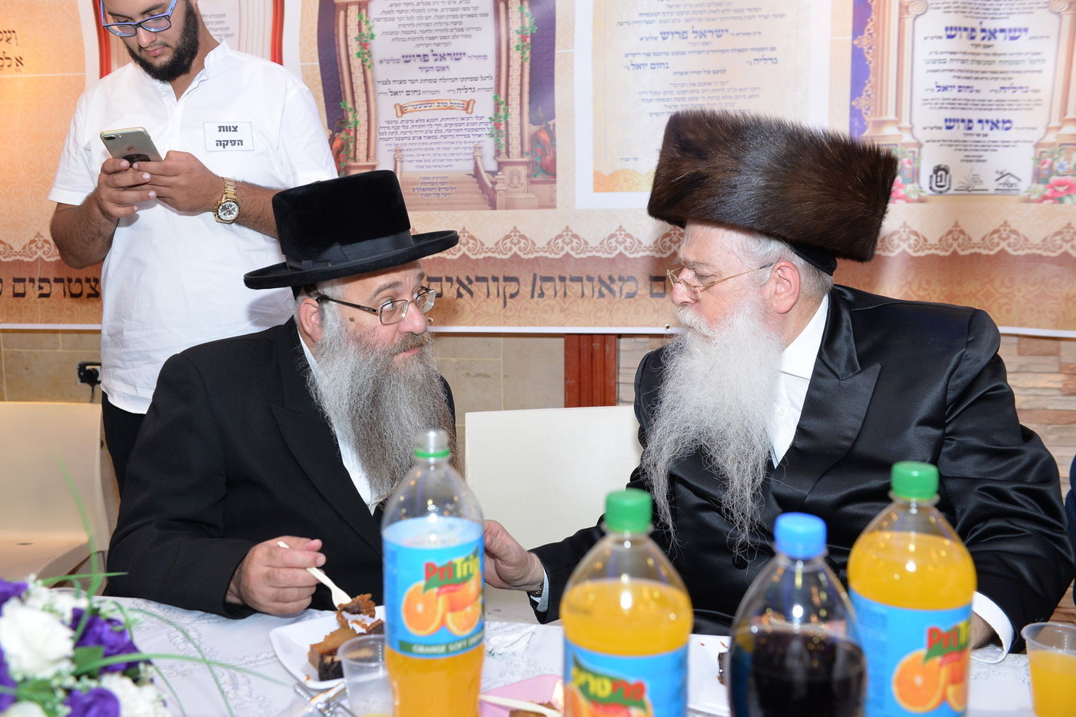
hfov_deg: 53.1
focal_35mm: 36
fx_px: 1076
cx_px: 538
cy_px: 358
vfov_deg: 36.9
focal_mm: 36
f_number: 4.5
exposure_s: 1/125
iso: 1250
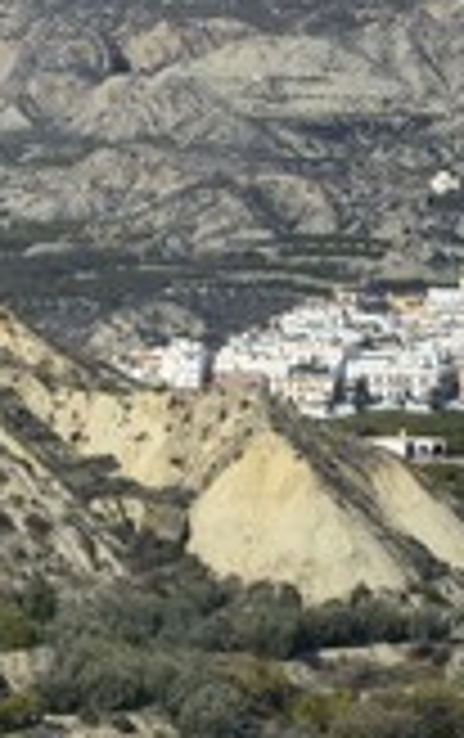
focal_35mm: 521
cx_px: 72
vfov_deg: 4.0
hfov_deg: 2.5
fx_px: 10505
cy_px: 171
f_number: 14
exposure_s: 1/250
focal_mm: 200
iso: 200
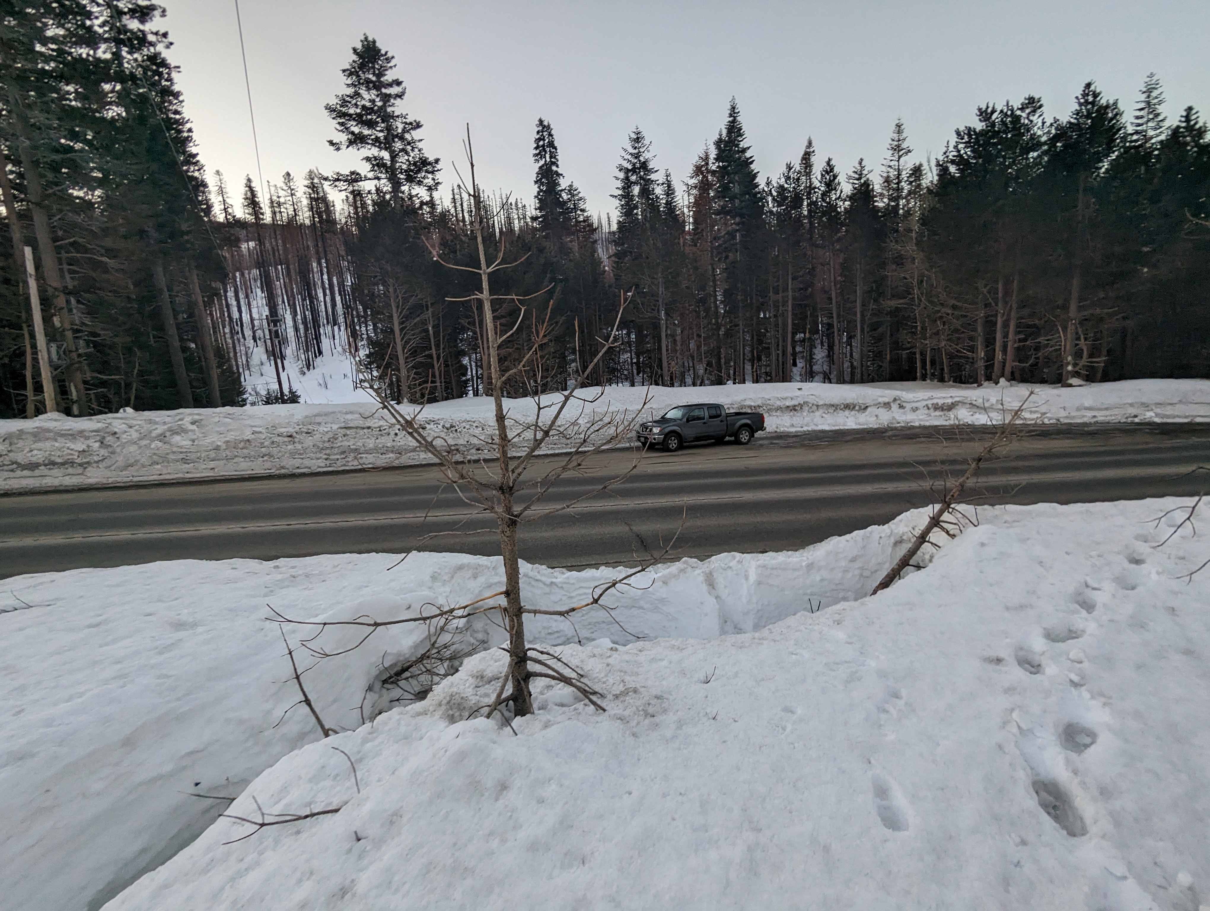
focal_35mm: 16
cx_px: 605
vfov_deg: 78.2
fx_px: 560
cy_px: 456
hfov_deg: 94.4
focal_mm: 2.35
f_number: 2.2
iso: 84
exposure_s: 1/226
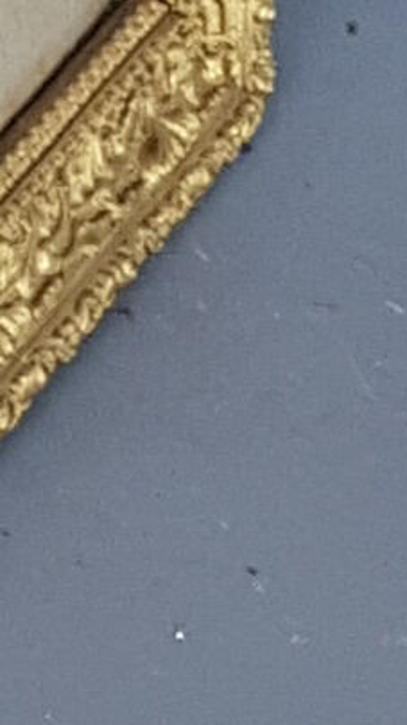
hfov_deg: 5.6
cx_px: -818
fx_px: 3879
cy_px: -172
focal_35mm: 202
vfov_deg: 10.5
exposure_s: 1/50
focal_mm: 4.2
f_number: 1.7
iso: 100
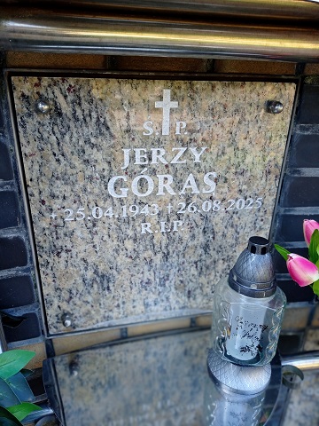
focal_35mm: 28
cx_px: 160
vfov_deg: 63.4
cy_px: 213
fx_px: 344
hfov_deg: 49.7
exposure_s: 1/142
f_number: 1.79
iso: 100
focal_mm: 4.74
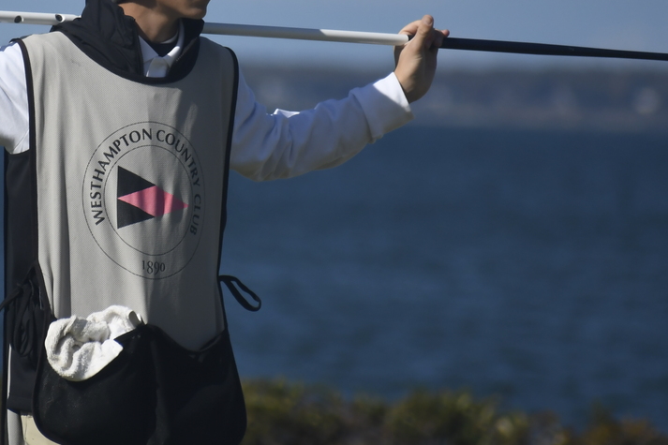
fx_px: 17567
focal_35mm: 947
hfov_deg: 2.2
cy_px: 78
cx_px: 133
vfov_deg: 1.5
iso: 400
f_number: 6.3
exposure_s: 1/3200
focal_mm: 300
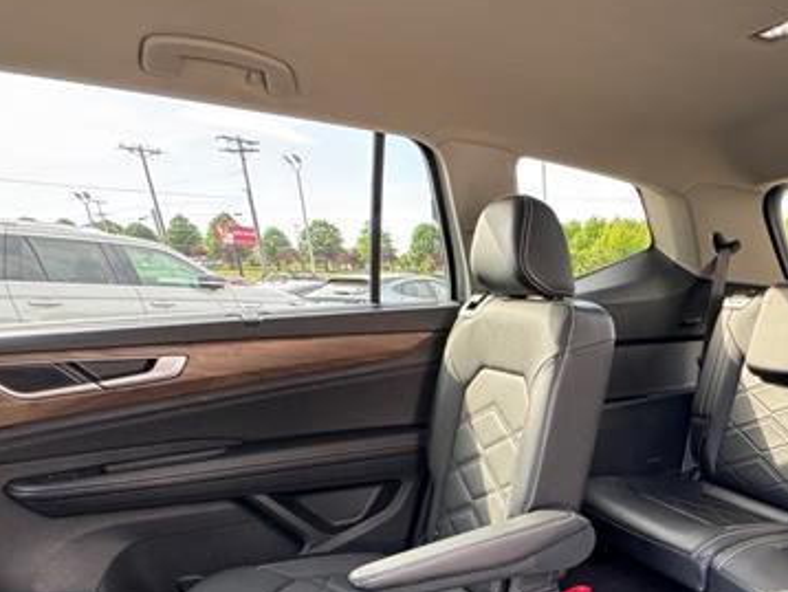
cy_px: 464
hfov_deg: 61.6
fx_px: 569
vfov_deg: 51.8
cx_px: 665
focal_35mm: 25
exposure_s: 1/99
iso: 250
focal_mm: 2.22
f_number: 2.2
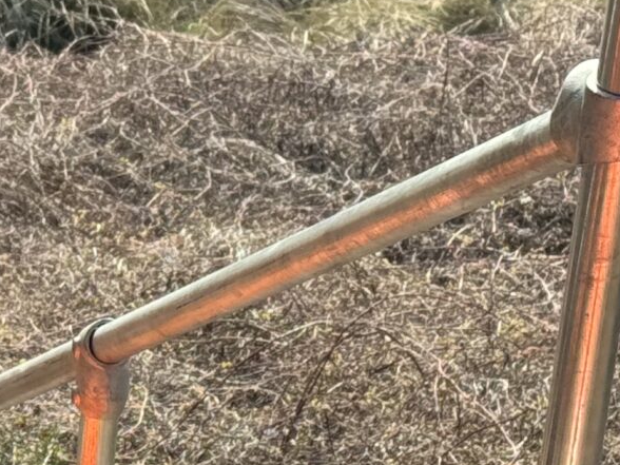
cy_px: 509
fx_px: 3743
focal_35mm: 209
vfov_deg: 7.1
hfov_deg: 9.4
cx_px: -71
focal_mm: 6.76
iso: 64
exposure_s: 1/1770
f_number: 1.78
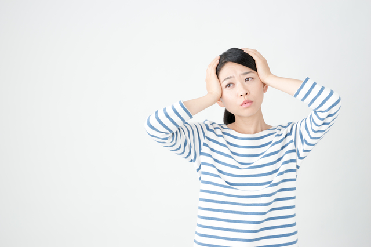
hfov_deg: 28.9
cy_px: 124
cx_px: 186
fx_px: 721
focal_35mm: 70
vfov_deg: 19.4
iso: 200
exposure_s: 1/125
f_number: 7.1
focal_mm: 70
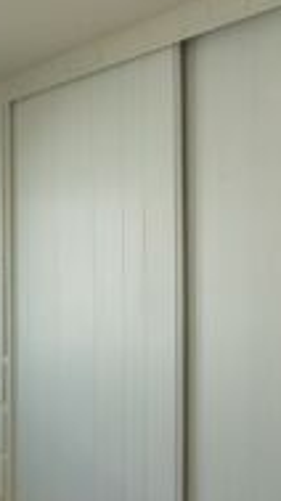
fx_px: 531
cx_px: 29
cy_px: 266
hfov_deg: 28.5
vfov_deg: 50.5
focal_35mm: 40
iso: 100
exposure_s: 1/160
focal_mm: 18
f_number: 8
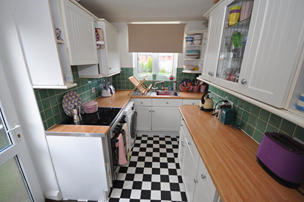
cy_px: 101
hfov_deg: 100.5
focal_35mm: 15
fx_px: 127
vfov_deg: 77.2
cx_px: 152
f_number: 4
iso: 500
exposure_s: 1/60
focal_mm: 10
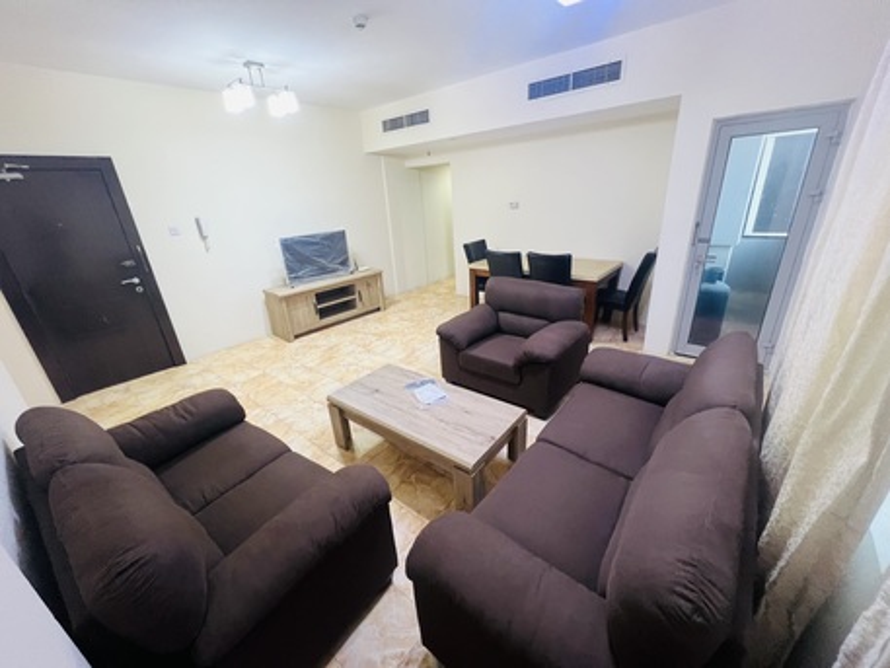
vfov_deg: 89.9
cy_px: 334
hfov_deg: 106.2
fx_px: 334
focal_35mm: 13
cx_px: 445
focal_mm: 1.57
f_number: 1.8
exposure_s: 1/50
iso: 320
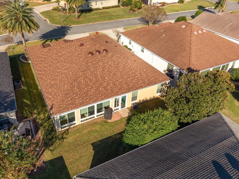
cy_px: 72
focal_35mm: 29
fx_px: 200
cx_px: 104
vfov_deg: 48.0
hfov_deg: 61.4
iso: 280
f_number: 1.8
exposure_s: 1/5000
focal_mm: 8.67
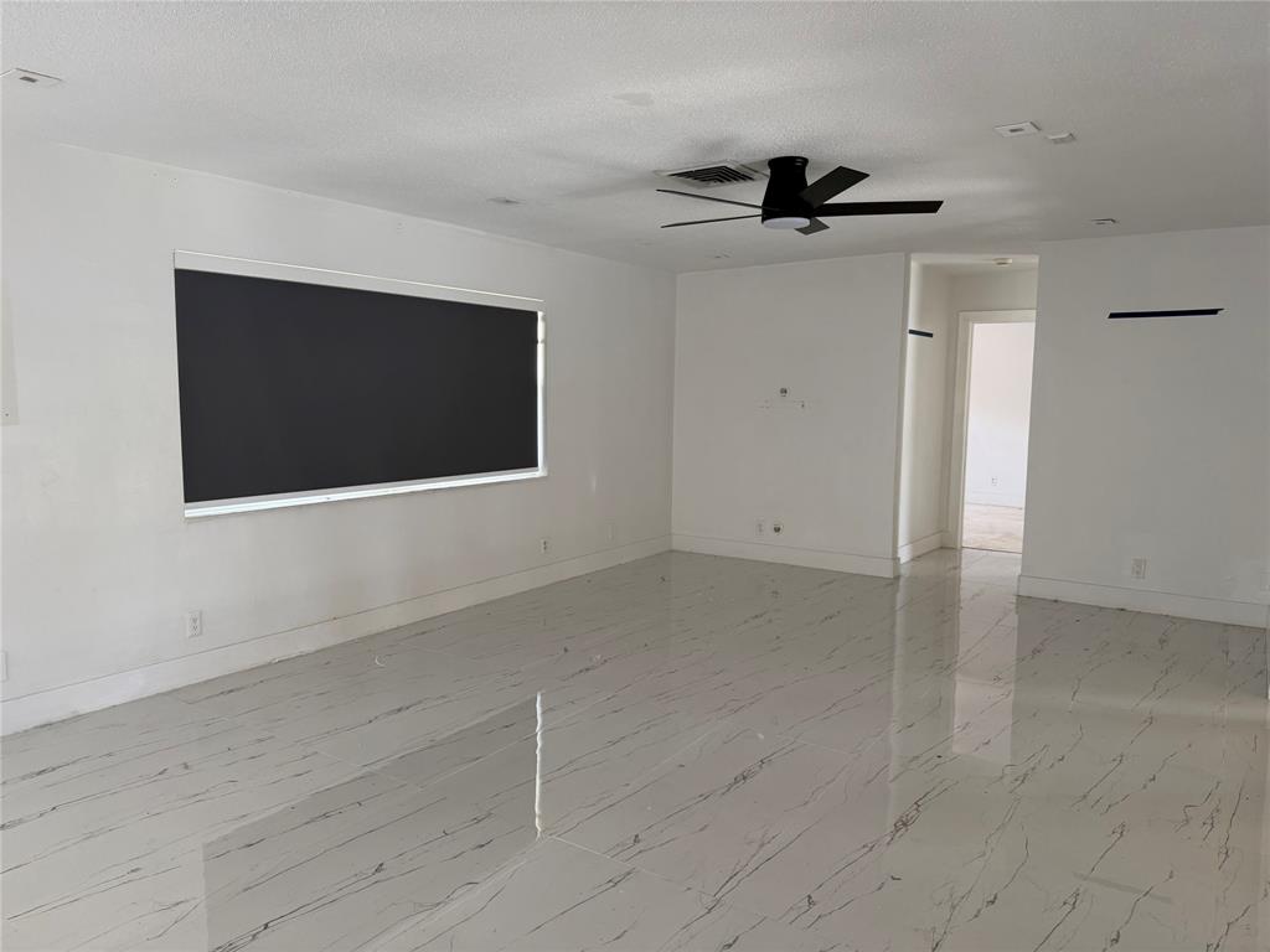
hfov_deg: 71.6
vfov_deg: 56.8
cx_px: 635
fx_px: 881
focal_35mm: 24
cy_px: 476
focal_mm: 6.76
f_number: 1.78
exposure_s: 1/121
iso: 200
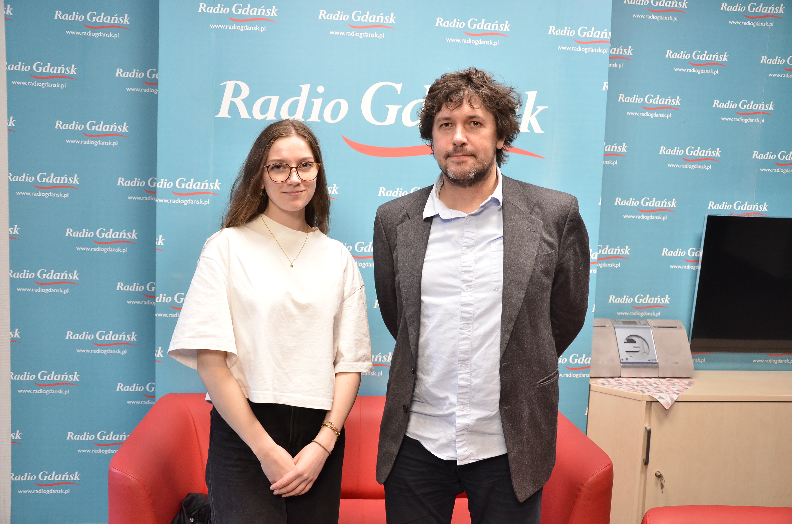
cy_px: 262
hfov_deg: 59.6
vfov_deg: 41.5
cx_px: 396
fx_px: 692
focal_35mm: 32
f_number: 4
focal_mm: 21
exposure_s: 1/60
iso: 1250
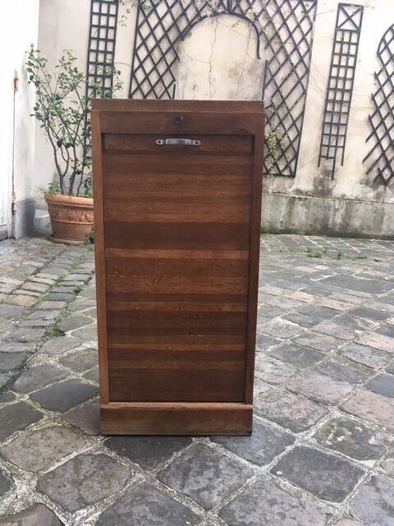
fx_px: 440
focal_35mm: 29
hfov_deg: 48.2
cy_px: 263
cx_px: 197
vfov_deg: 61.7
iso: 25
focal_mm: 4.15
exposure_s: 1/33
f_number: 2.2
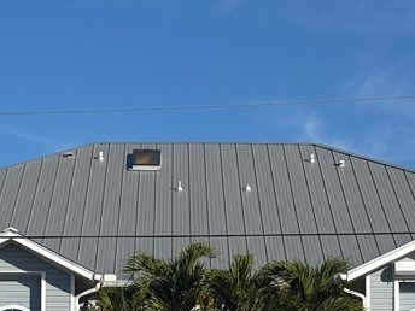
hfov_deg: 12.7
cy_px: 356
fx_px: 1858
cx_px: 162
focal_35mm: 155
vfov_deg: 9.5
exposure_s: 1/4630
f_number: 1.6
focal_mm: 5.96
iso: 40
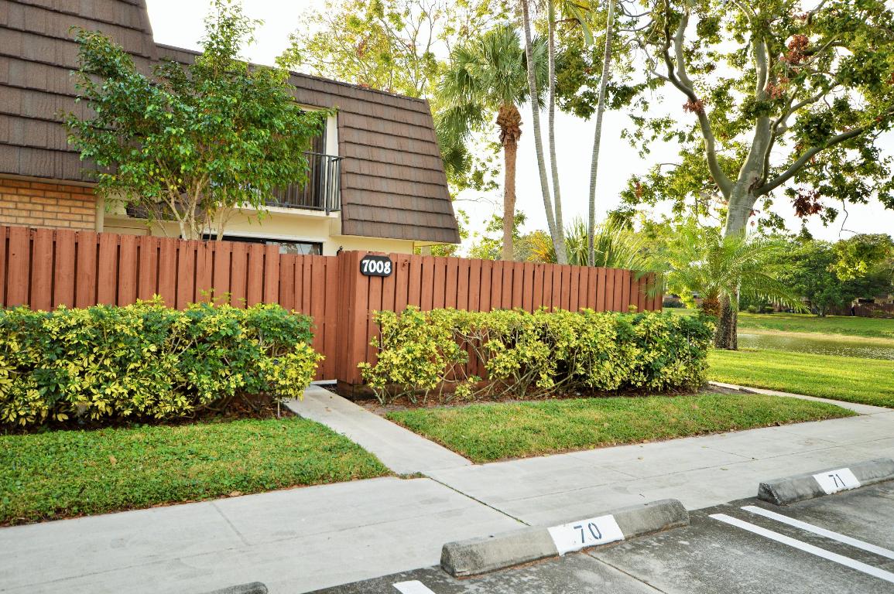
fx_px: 670
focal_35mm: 27
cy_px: 297
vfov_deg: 47.9
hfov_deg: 67.4
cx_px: 447
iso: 140
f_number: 5.6
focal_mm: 18
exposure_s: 1/125
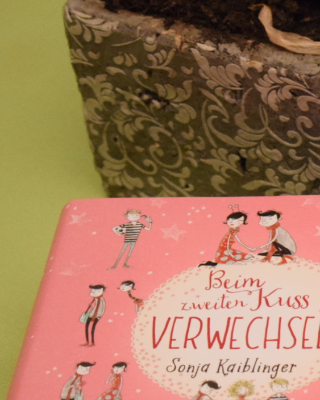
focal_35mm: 178
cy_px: 290
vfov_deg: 10.8
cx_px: 413
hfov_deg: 8.6
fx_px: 2109
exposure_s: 1/60
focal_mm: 55
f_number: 5.6
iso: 5600
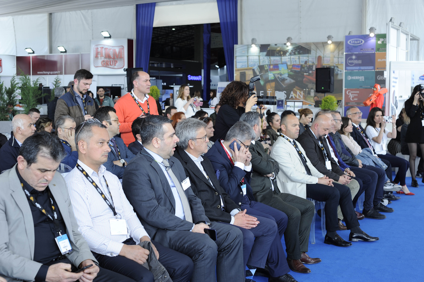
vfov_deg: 27.0
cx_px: 212
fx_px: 589
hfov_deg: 39.6
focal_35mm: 50
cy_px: 141
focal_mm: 50
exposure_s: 1/100
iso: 320
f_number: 5.6
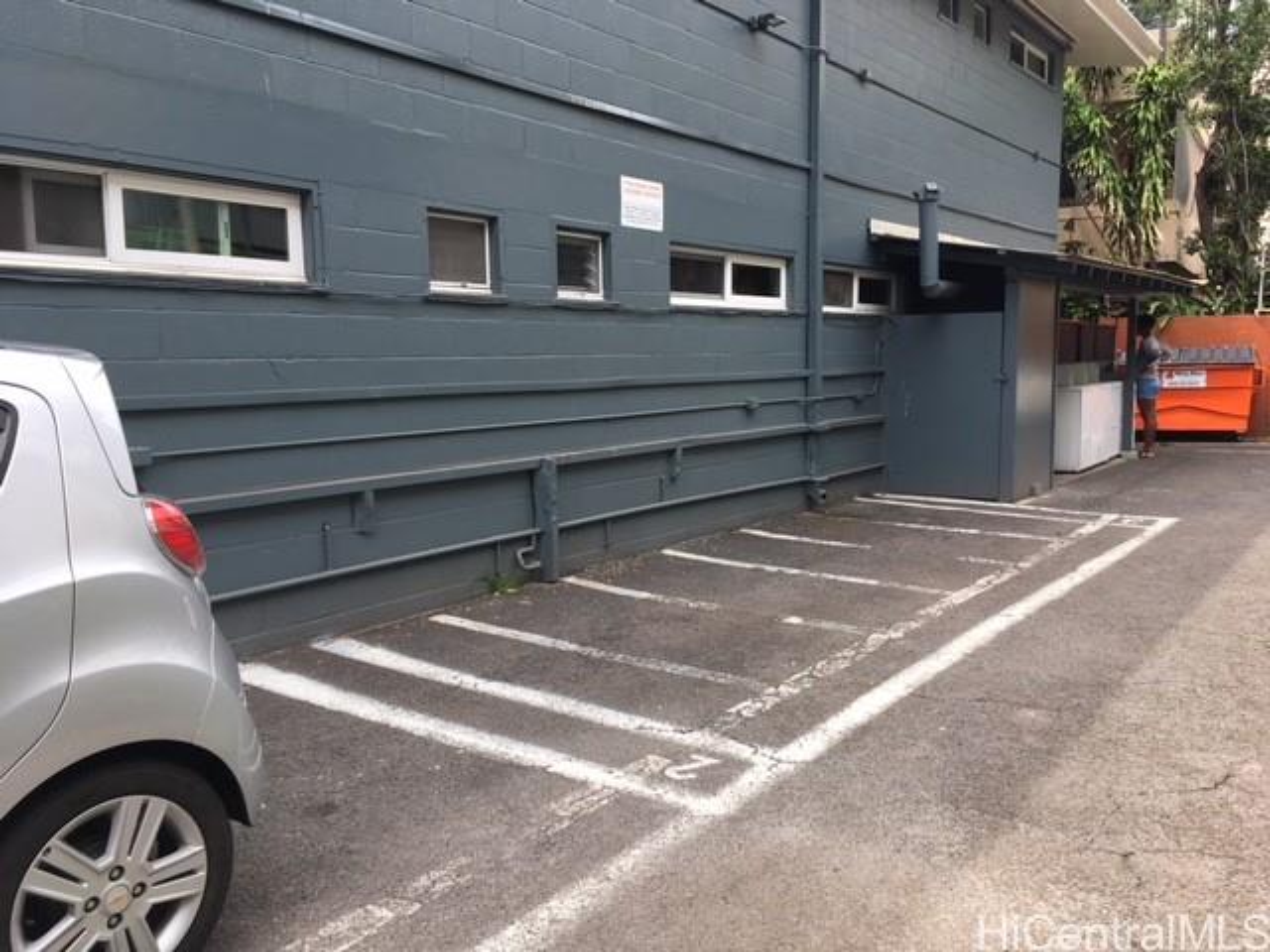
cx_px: 635
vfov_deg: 48.2
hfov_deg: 61.7
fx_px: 1064
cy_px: 476
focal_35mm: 29
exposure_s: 1/403
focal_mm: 4.15
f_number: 2.2
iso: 25
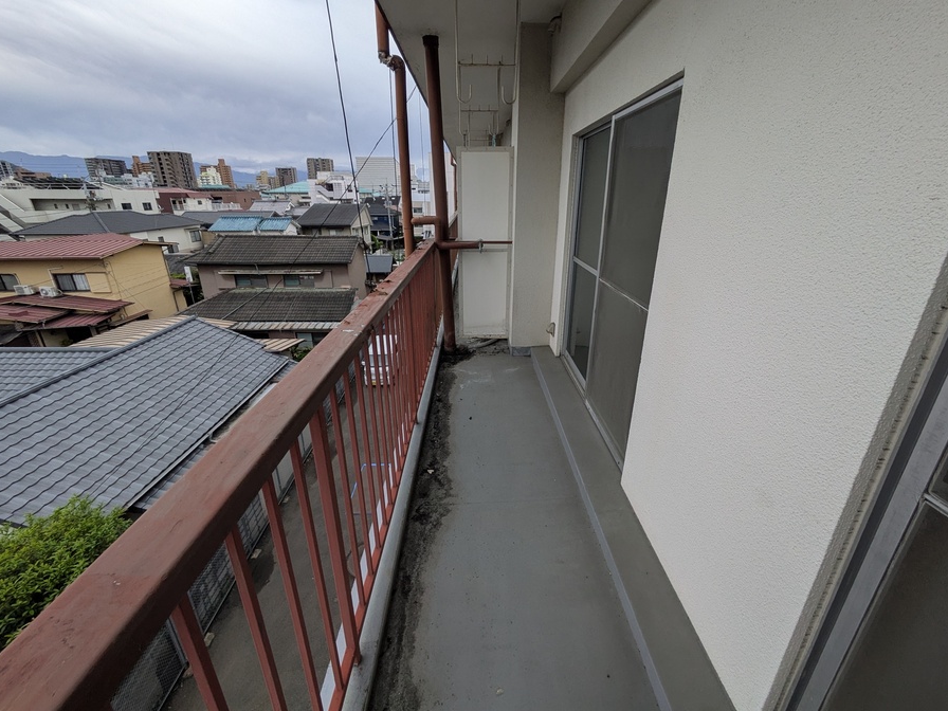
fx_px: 411
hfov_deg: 98.2
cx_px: 480
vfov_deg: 81.7
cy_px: 347
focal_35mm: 15
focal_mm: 1.83
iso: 49
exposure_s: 1/366
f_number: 2.2
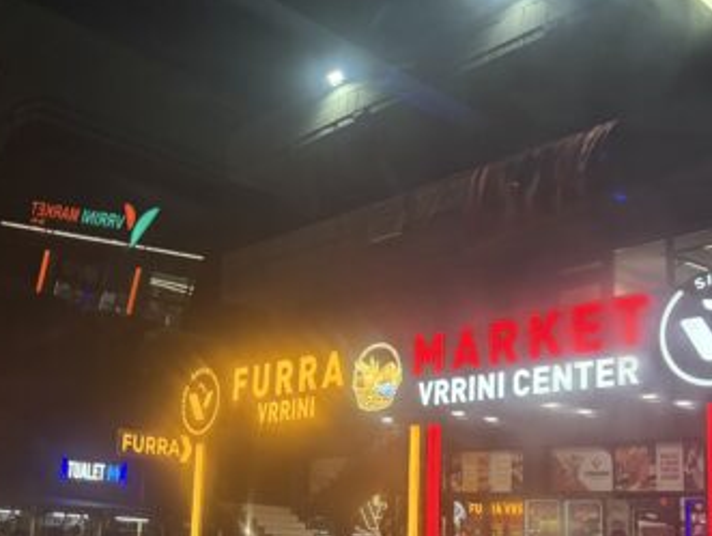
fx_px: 1030
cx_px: 232
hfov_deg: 37.7
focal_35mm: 50
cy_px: 375
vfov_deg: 28.9
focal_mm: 6.76
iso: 800
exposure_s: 1/33
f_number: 1.78
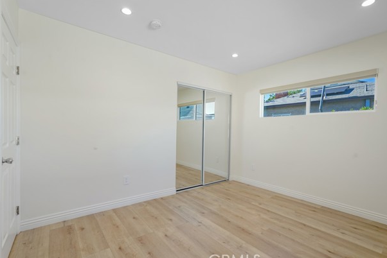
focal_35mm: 17
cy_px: 133
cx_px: 204
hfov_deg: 93.2
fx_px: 183
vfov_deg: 70.5
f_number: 8
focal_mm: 16
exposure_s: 1/13
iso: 200
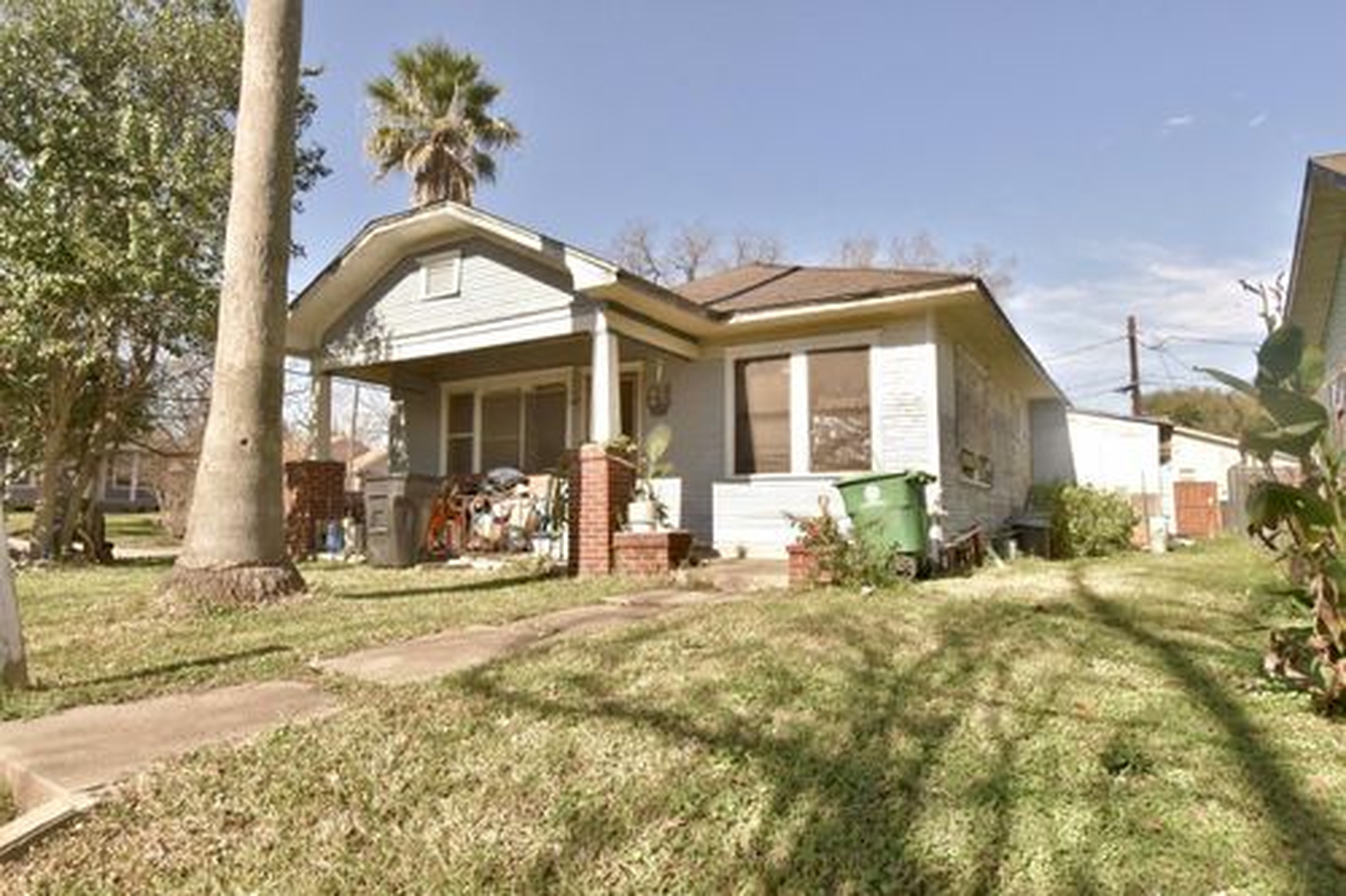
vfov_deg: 63.2
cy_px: 448
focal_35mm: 20
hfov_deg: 85.4
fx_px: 729
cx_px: 673
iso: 2500
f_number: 9
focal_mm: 13
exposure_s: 1/2000
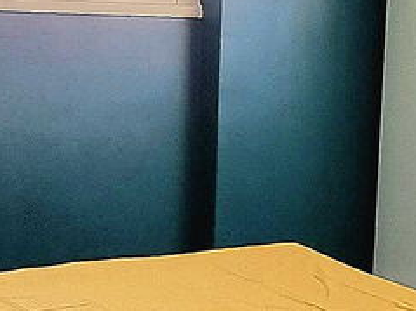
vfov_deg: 16.9
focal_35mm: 87
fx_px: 1045
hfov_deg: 21.8
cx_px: 400
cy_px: 188
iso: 50
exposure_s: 1/455
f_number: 2.2
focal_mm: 2.2
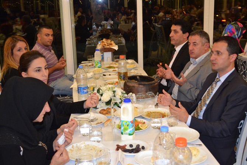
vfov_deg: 29.9
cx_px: 124
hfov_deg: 43.6
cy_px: 82
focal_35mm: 45
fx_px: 309
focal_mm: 30
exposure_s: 1/60
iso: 1800
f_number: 4.5
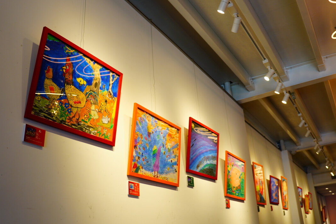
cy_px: 106
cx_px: 174
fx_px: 327
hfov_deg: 54.4
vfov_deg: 37.8
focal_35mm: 35
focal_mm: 20.6
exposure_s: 1/100
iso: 100
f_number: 2.8
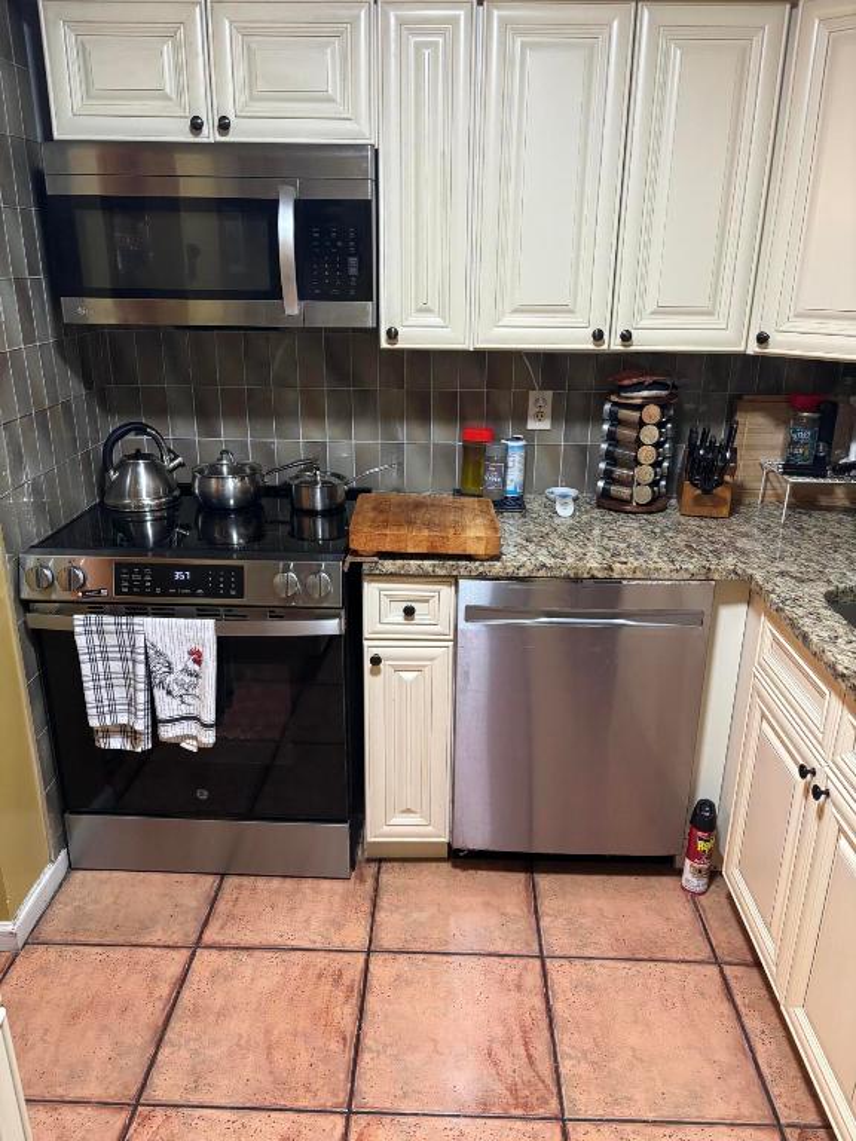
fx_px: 857
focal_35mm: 26
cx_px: 428
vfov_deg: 67.3
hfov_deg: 53.1
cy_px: 570
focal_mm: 5.96
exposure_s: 1/60
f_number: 1.6
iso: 400
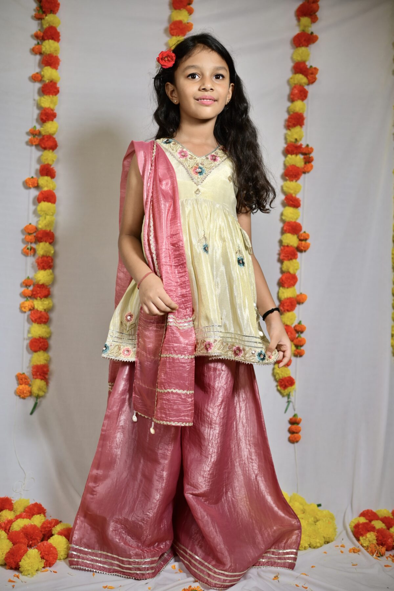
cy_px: 296
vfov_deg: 48.5
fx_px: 657
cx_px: 197
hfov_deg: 33.4
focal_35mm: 40
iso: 160
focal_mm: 40
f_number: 3.2
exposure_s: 1/160
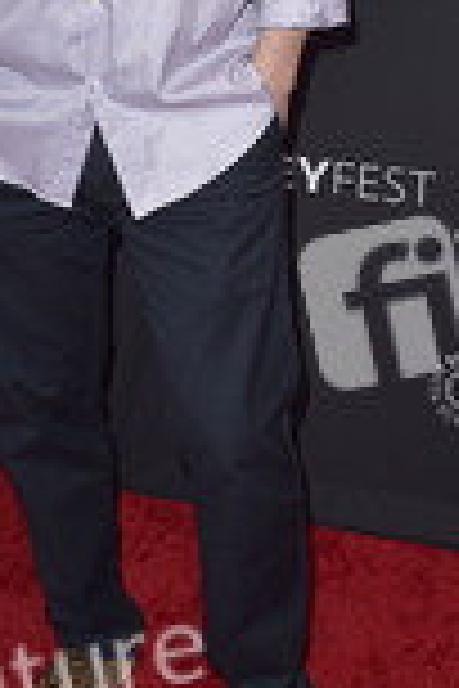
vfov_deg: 22.3
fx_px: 1702
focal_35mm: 89
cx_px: 124
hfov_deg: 15.3
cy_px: 58
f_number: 6.3
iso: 320
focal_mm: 34
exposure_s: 1/200
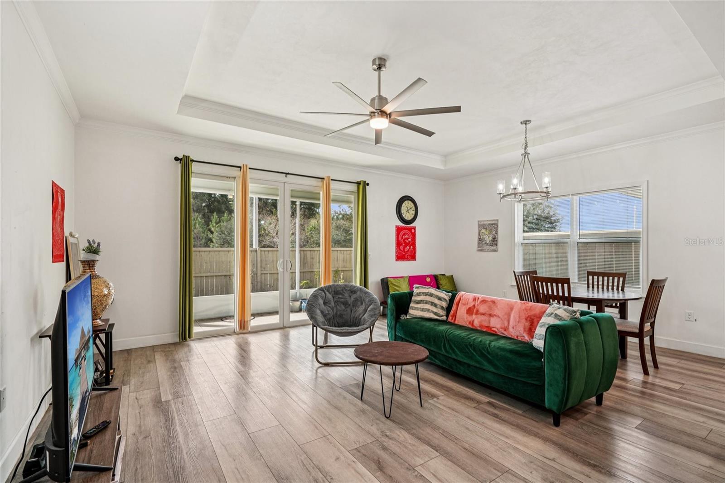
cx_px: 362
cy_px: 242
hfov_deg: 96.7
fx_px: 322
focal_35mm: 16
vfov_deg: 73.7
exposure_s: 1/60
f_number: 8
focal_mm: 16
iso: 400
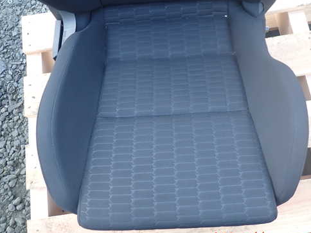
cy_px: 103
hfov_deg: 58.3
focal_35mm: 31
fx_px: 279
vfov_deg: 45.4
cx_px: 167
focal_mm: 4.5
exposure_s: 1/60
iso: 125
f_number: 2
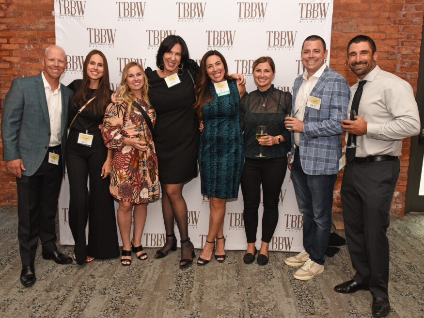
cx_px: 209
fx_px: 331
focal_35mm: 27
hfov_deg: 65.3
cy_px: 153
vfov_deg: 51.3
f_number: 8
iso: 1000
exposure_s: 1/60
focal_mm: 24
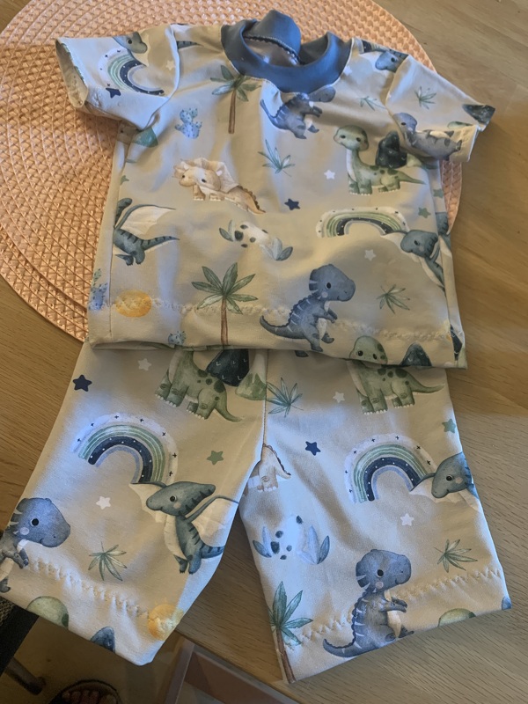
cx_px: 264
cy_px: 352
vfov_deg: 67.3
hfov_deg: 53.1
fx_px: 529
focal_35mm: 26
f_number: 1.8
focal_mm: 4.25
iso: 320
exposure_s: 1/50
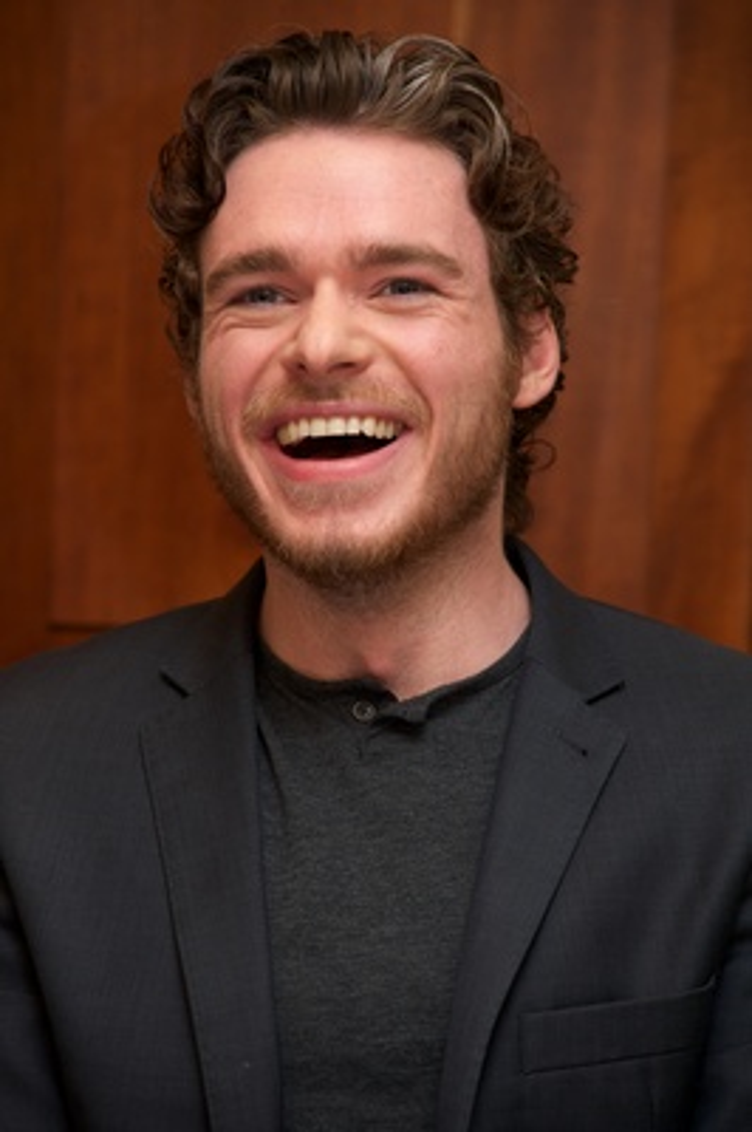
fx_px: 6277
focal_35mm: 200
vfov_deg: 10.3
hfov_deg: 6.9
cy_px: 566
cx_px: 376
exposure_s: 1/60
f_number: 7.1
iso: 400
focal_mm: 200
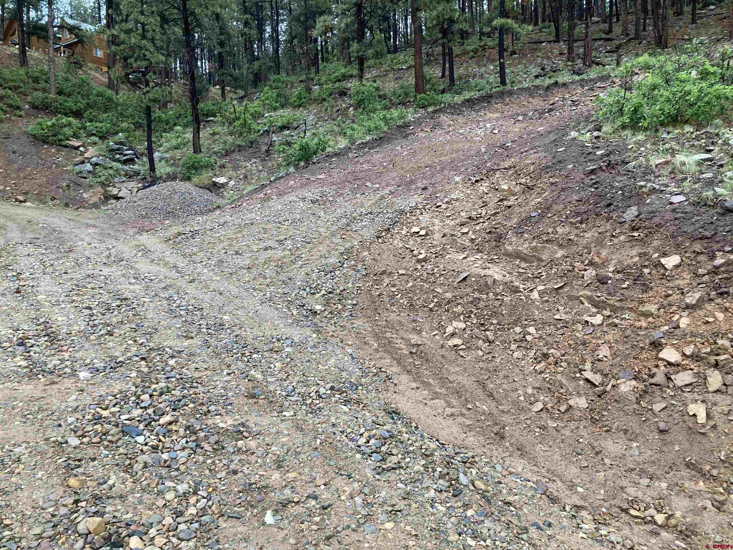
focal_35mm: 28
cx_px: 366
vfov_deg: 49.7
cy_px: 275
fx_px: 593
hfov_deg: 63.4
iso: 80
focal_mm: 3.99
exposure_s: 1/69
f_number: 1.8
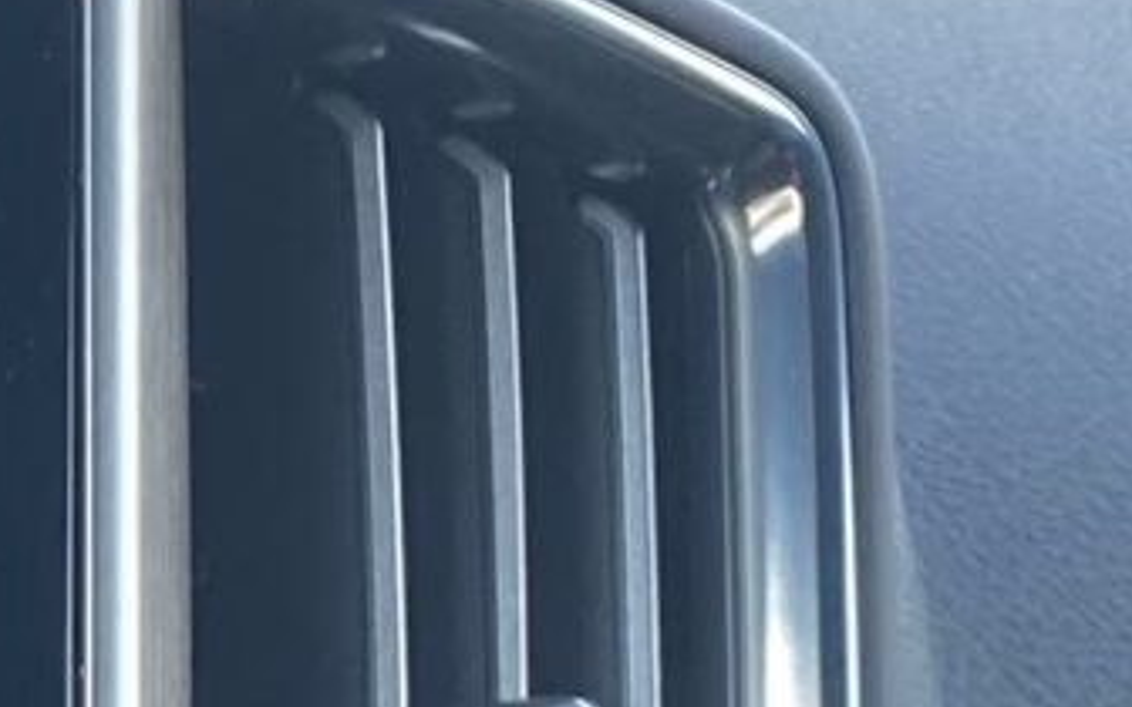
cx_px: -856
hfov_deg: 9.5
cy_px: 1730
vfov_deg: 6.0
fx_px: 6479
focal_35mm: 210
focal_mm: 4.25
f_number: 1.8
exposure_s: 1/114
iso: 125
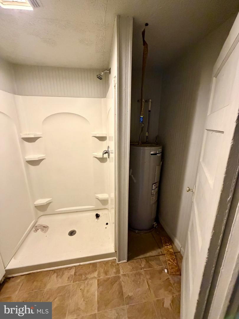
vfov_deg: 102.1
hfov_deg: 85.7
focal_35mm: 14
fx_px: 129
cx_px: 120
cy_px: 160
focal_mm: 2.22
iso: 800
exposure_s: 1/60
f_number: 2.2
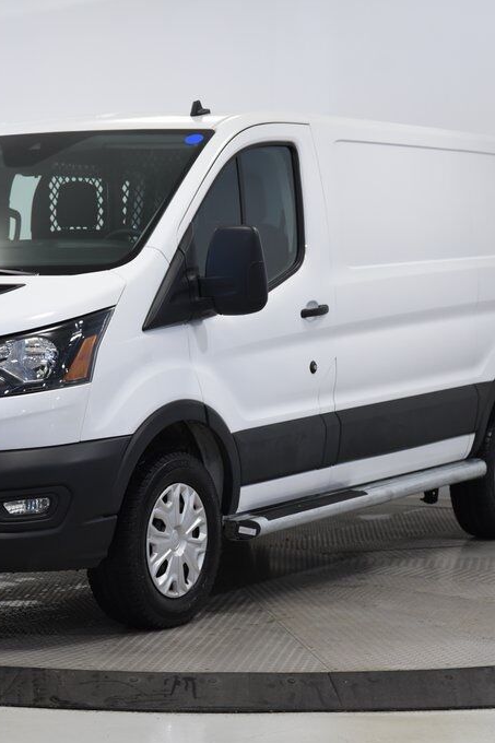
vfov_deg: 20.8
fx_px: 2022
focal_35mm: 98
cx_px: 128
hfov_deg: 13.9
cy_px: 372
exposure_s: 1/100
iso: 1600
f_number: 5
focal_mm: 65
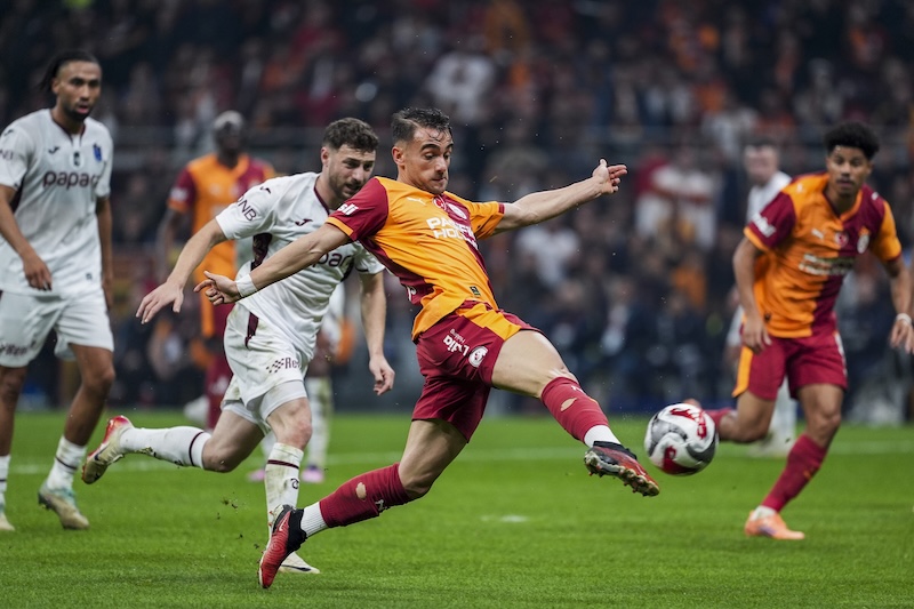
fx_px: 7615
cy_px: 304
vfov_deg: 4.6
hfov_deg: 6.9
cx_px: 457
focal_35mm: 300
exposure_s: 1/1600
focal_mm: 300
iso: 1600
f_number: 2.8
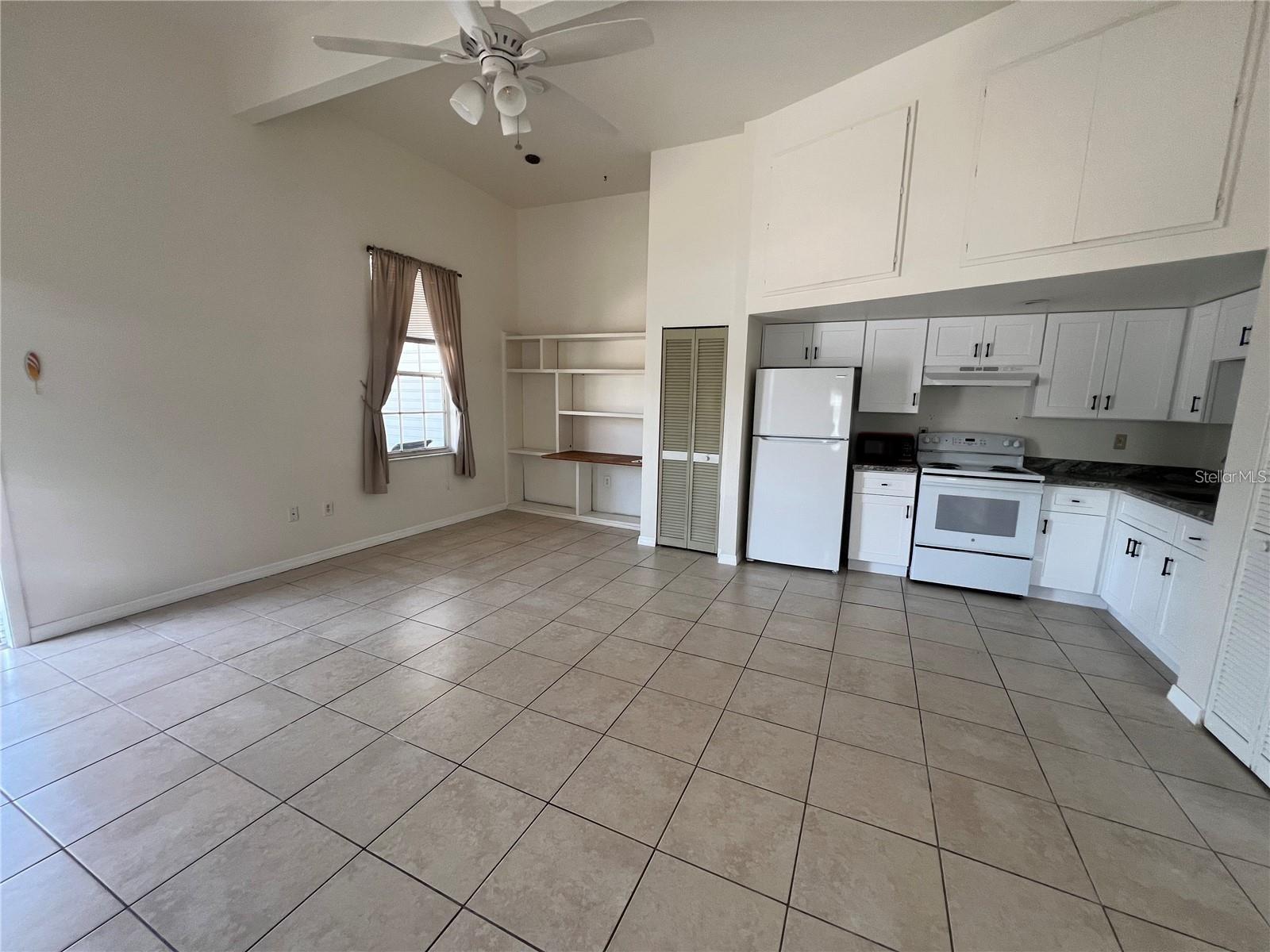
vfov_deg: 89.9
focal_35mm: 13
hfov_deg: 106.2
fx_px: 477
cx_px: 635
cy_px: 476
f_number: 1.8
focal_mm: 1.57
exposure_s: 1/99
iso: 100
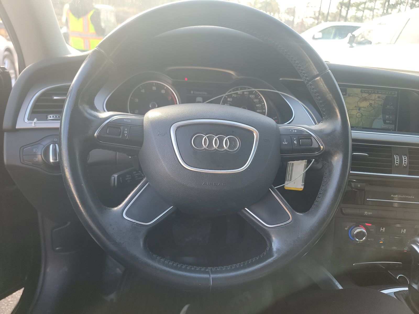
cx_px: 210
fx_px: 291
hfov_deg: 71.6
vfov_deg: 56.8
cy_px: 157
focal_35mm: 24
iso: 60
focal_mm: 6.7
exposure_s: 1/59
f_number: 1.8
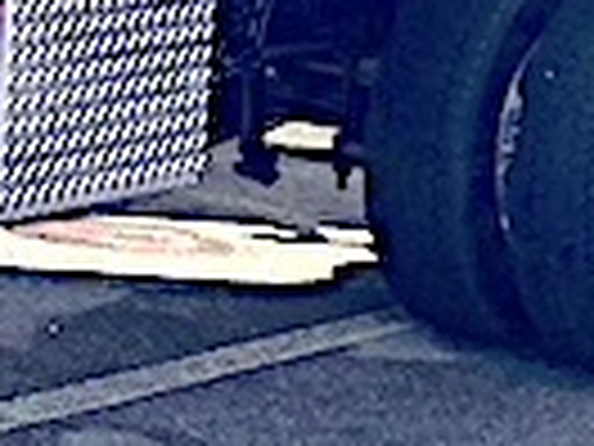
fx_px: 2917
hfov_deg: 10.3
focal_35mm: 170
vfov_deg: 8.5
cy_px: -302
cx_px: -752
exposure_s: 1/934
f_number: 1.8
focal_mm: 3.99
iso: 20
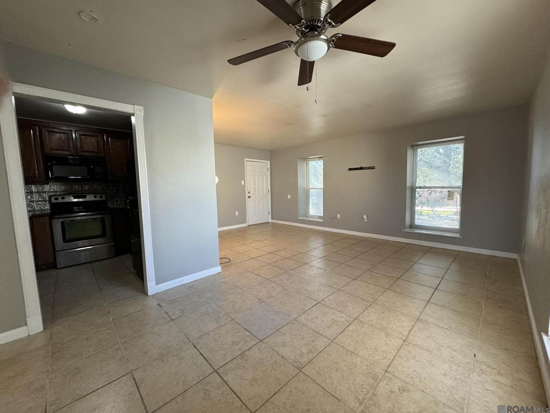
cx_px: 275
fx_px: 222
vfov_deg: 85.7
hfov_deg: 102.1
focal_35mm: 14
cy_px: 206
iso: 320
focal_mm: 2.22
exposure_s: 1/120
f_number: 2.2
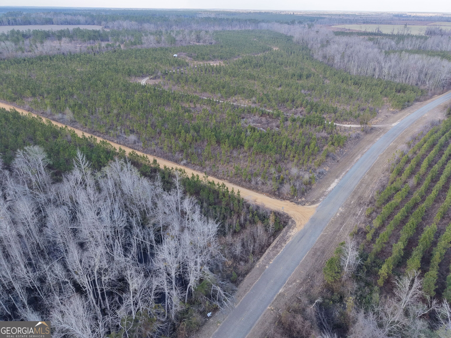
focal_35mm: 23
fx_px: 300
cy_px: 169
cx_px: 226
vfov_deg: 58.9
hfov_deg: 73.9
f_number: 1.8
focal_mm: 8.67
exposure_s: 1/1000
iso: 400
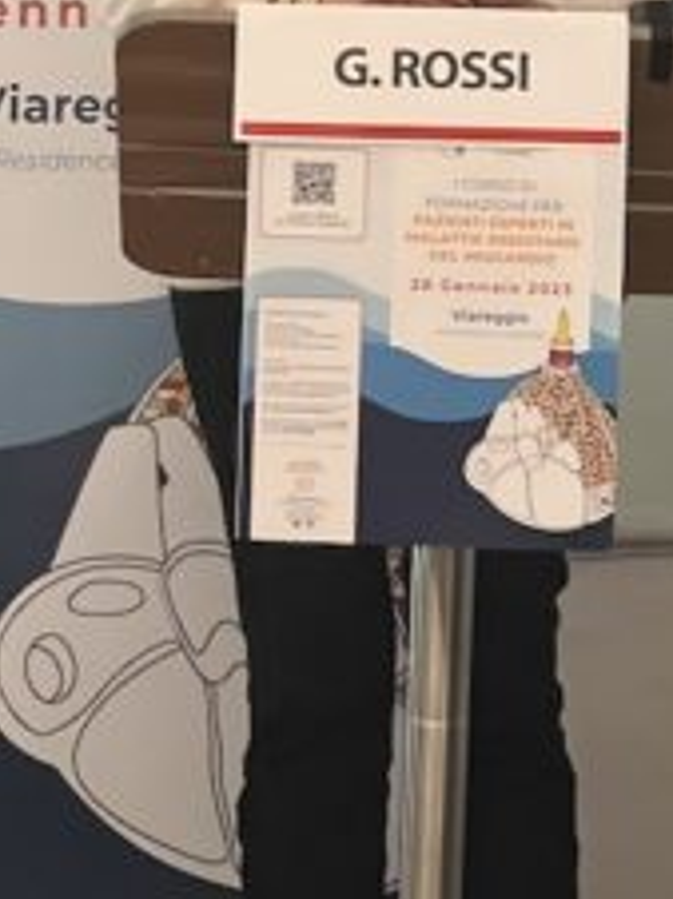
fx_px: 4727
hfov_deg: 8.1
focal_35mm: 182
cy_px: 272
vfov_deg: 10.9
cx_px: 538
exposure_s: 1/40
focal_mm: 9
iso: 800
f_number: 2.8
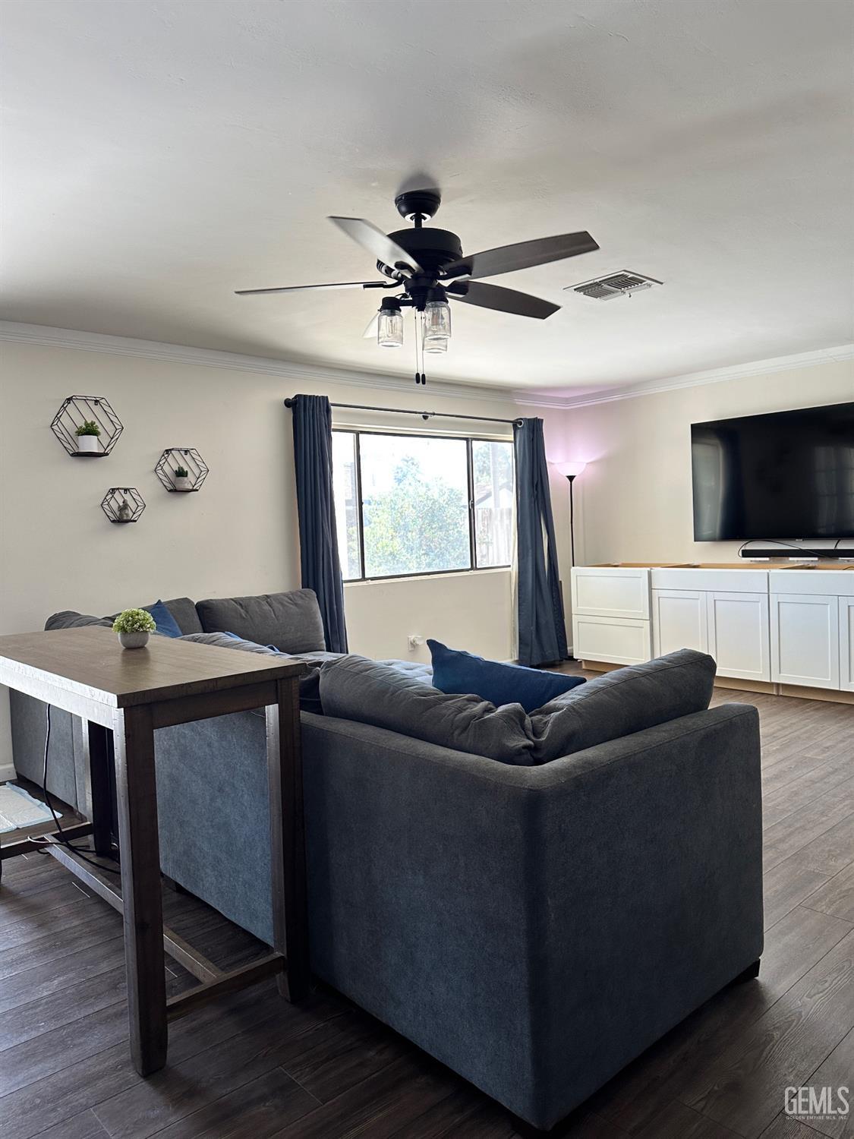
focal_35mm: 24
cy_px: 570
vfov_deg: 71.6
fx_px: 789
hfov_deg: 56.8
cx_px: 427
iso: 125
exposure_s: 1/121
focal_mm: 6.86
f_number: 1.78
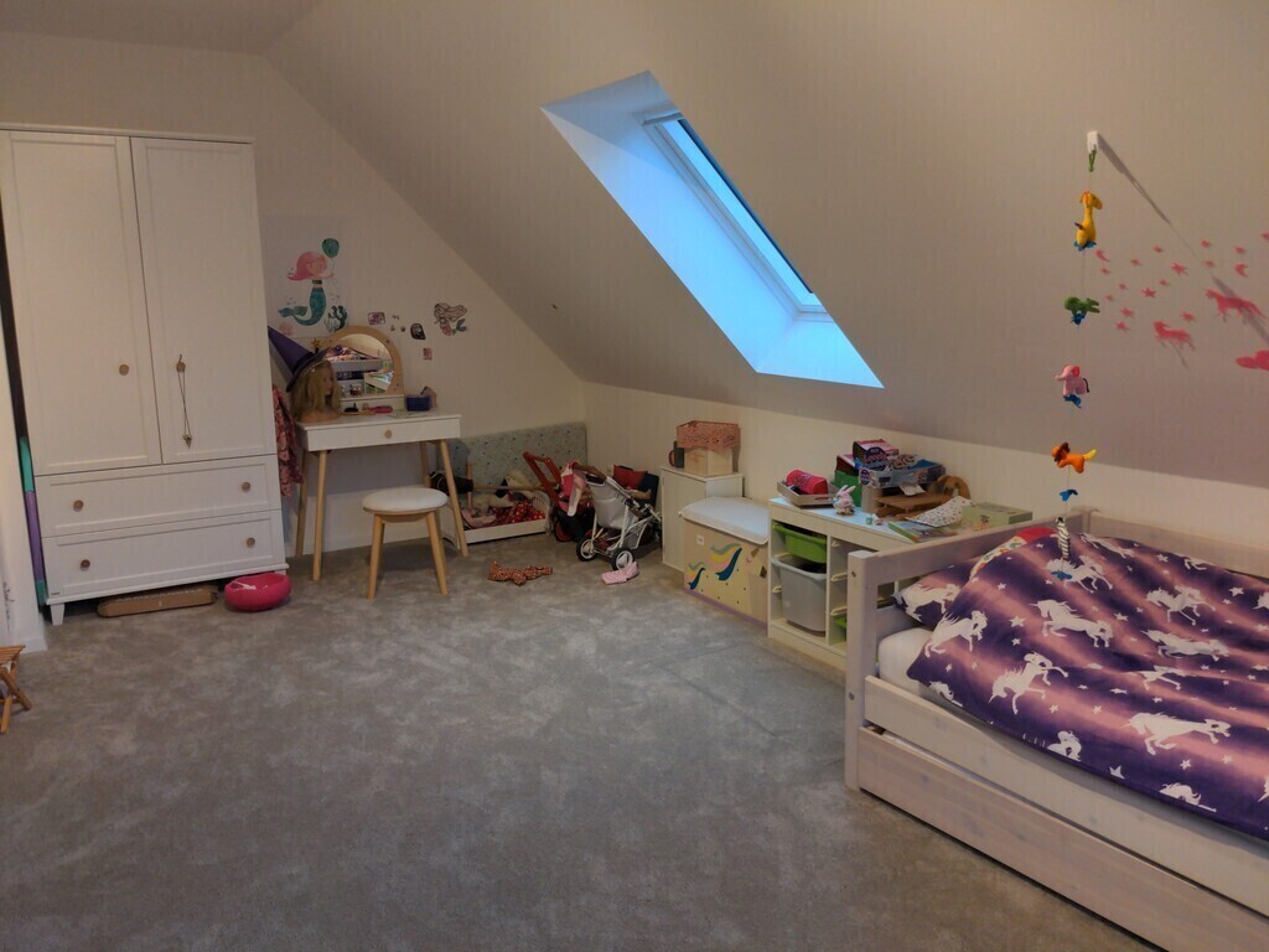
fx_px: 916
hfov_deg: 69.4
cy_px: 476
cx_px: 634
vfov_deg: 54.9
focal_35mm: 25
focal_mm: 4.38
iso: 55
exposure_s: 1/31
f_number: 1.73
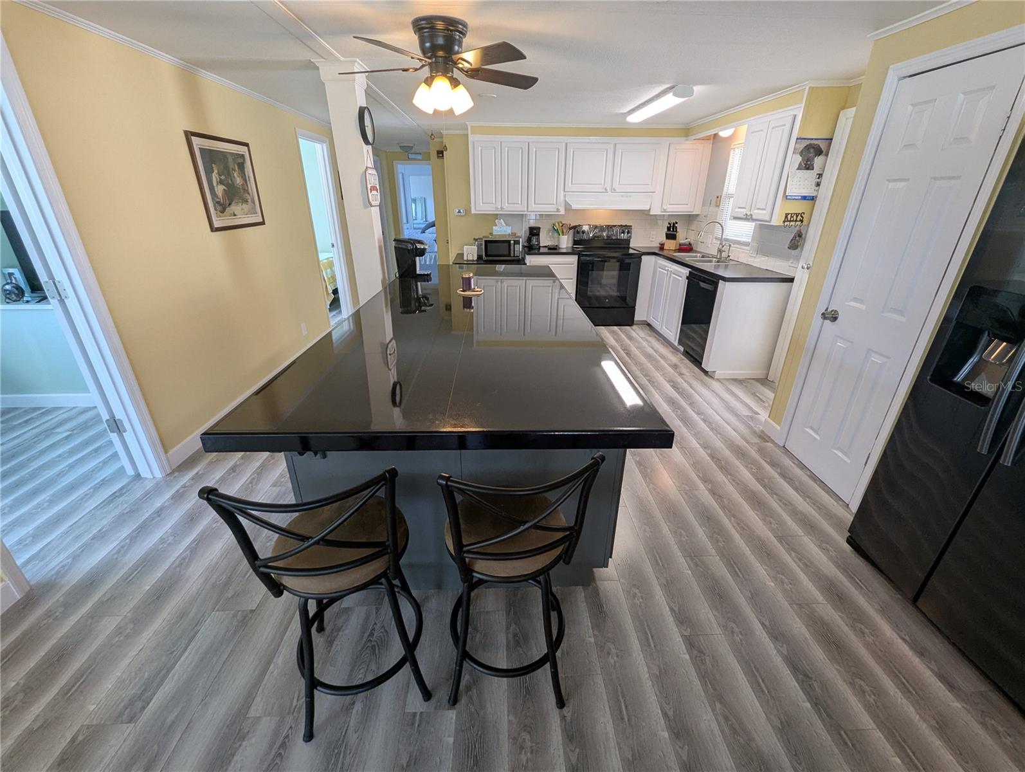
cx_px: 512
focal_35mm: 13
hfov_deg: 106.1
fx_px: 385
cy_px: 386
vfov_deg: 90.1
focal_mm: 1.95
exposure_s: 1/40
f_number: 2.2
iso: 55
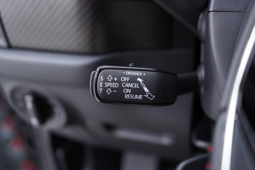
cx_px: 128
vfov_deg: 36.9
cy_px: 85
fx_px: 255
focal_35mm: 36
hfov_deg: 53.1
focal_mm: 24
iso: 400
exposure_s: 1/40
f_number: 2.8
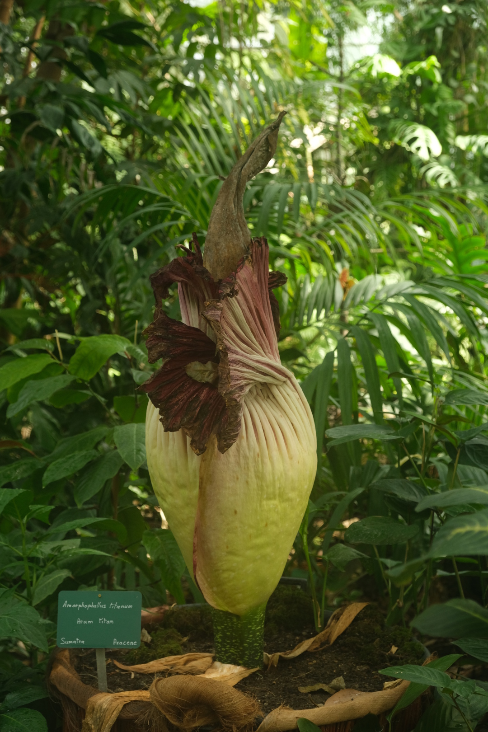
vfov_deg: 29.2
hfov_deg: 19.7
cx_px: 244
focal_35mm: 69
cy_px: 366
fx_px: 1403
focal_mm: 46.3
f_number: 5.6
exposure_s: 1/140
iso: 800
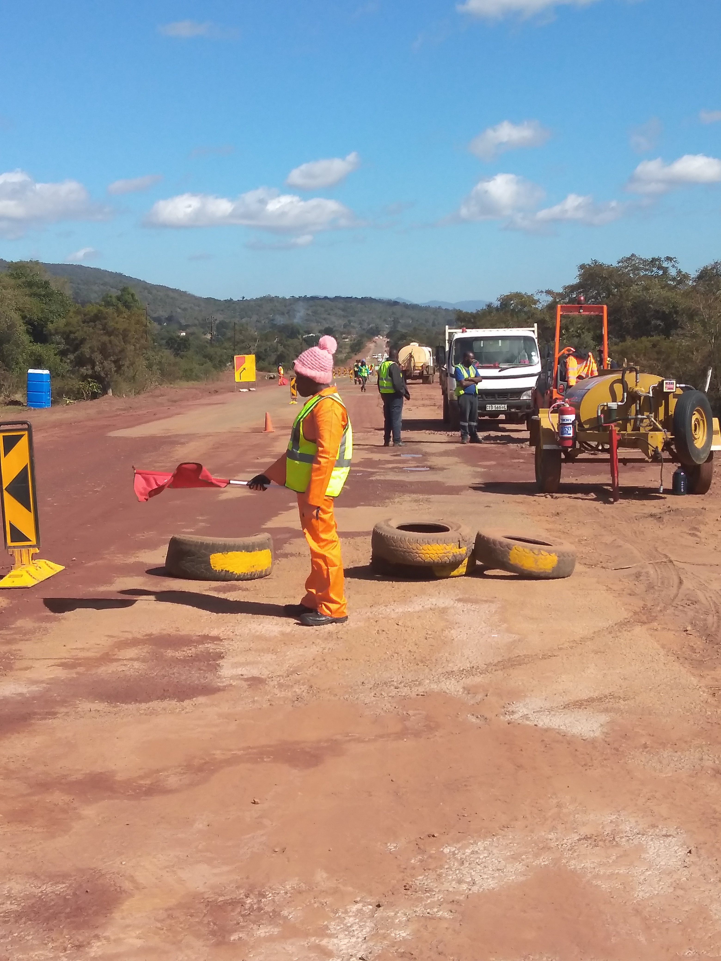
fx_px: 722
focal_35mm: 26
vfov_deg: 67.3
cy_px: 480
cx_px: 360
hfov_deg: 53.1
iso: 100
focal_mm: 3.6
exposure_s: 1/1375
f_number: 1.8
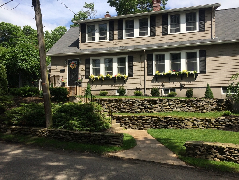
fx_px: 200
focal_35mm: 29
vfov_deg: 48.2
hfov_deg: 61.7
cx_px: 120
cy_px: 90
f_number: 2.2
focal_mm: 4.15
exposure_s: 1/1866
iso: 32
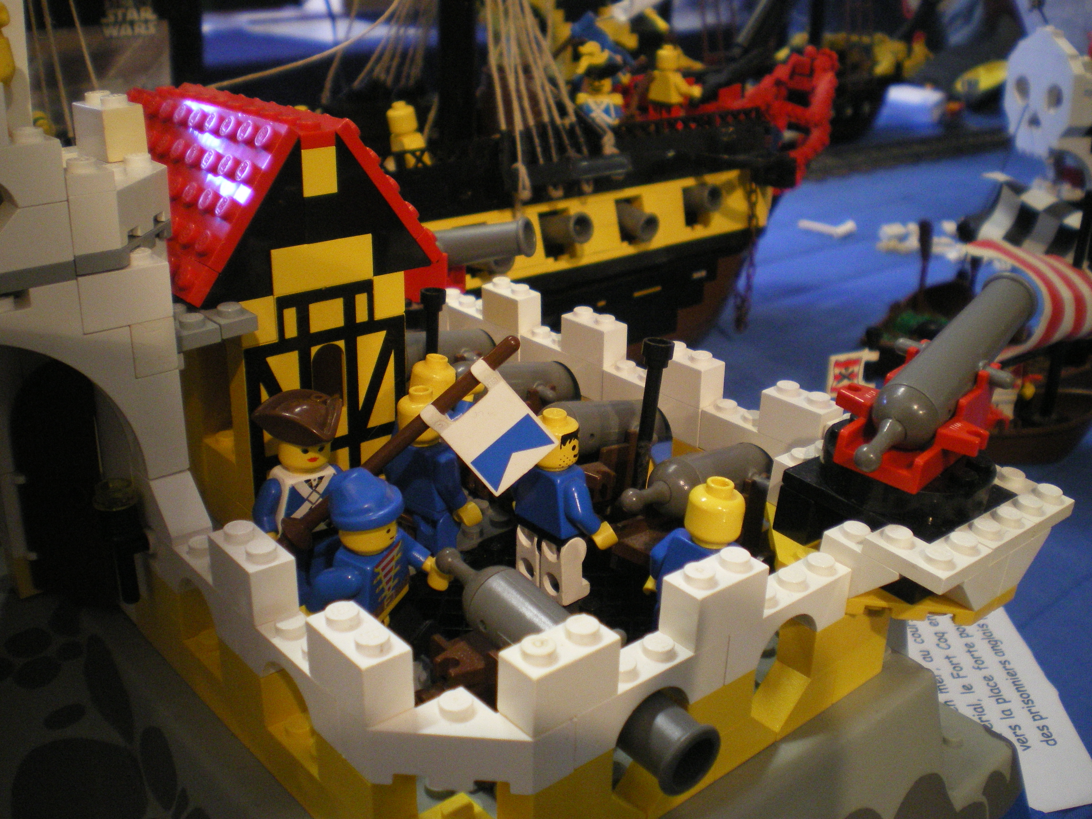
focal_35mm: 36
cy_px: 410
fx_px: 1136
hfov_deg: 51.4
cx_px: 546
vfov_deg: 39.7
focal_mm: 6.3
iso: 400
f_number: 3.1
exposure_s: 1/50
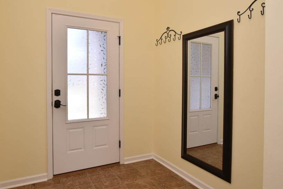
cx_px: 123
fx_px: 165
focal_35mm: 21
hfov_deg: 80.8
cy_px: 92
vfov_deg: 59.5
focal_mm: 12
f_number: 6.3
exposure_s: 1/160
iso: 400
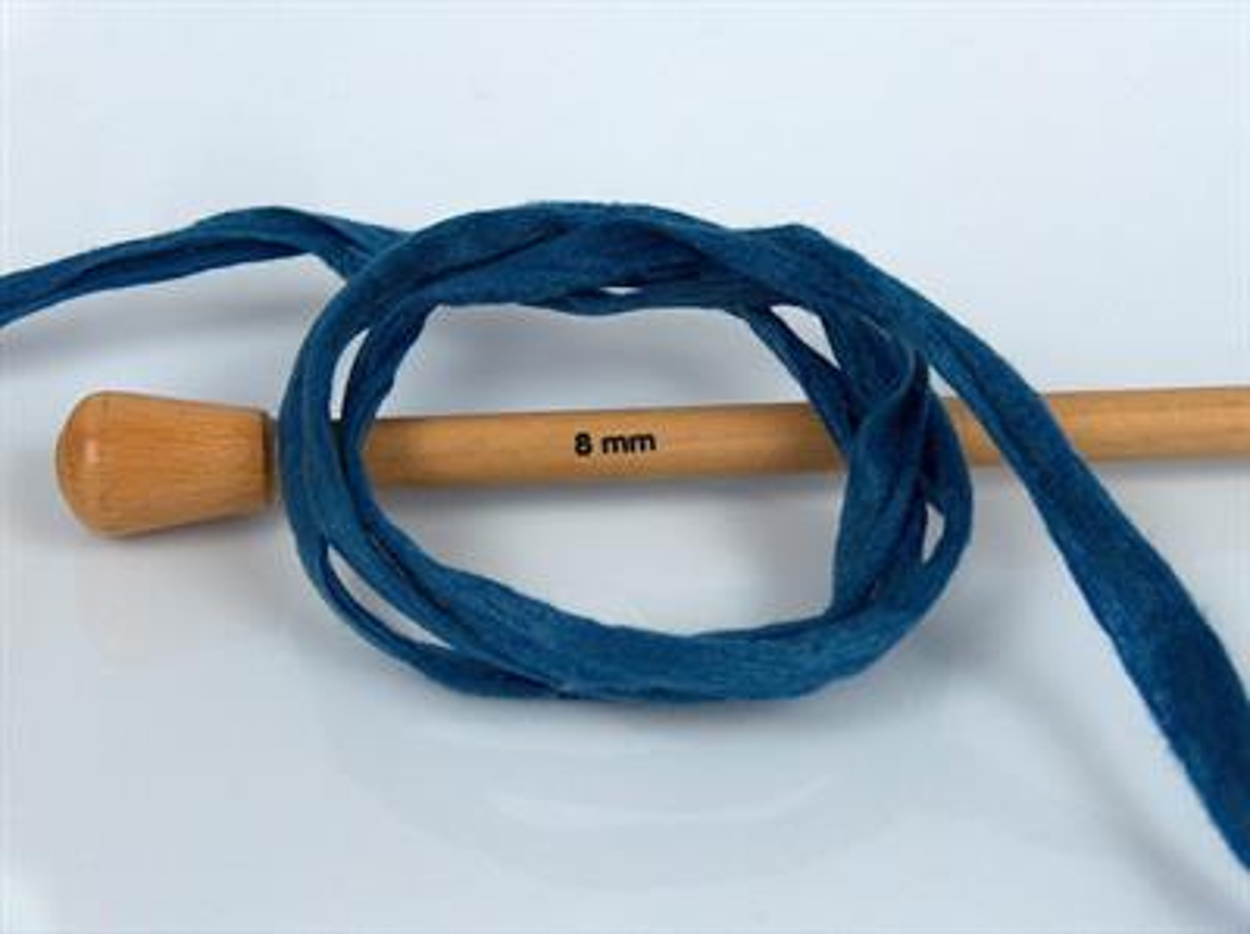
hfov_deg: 31.7
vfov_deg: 24.0
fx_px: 2200
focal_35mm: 61
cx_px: 625
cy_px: 467
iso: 137
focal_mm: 12.53
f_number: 2.9
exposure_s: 1/118
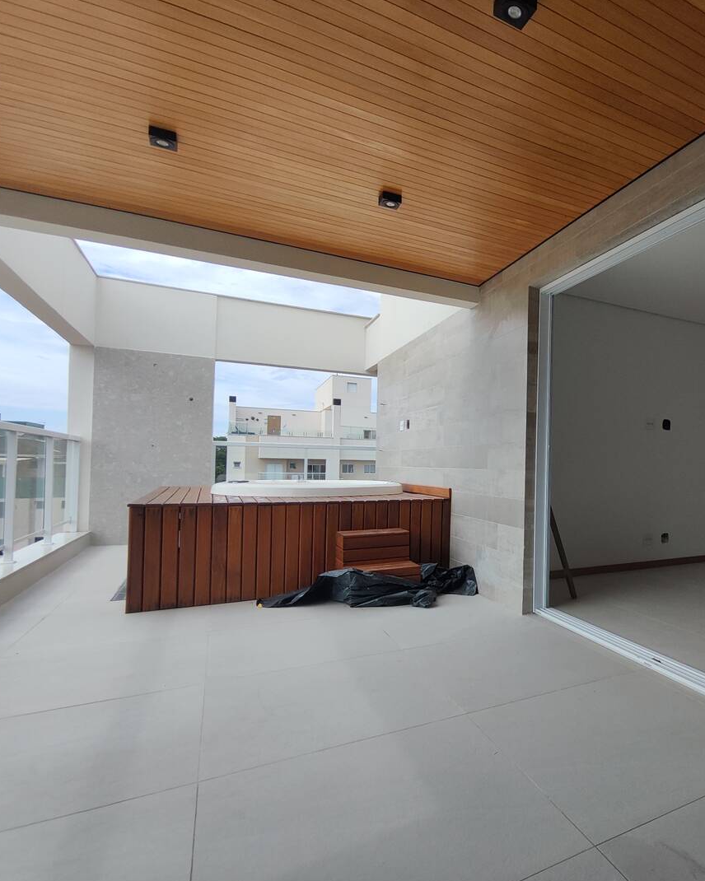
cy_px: 442
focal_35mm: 21
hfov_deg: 60.8
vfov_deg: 77.6
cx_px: 553
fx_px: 548
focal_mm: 1.65
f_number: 2.2
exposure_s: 1/1122
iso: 50
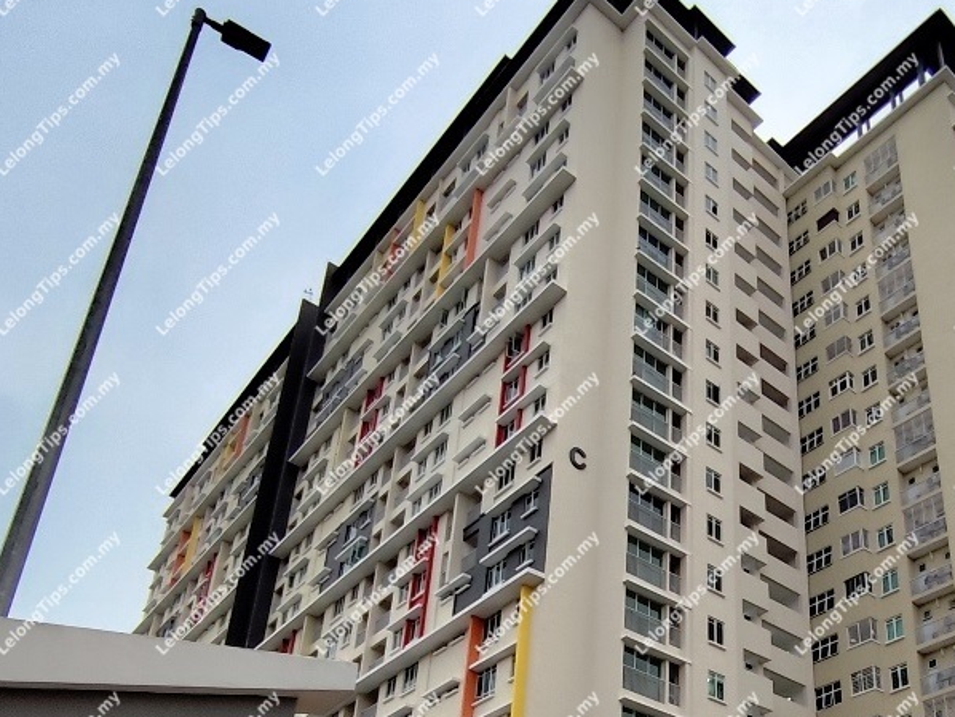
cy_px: 613
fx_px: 911
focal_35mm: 33
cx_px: 803
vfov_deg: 40.5
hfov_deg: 50.9
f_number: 2.2
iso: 50
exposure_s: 1/50
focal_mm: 1.65
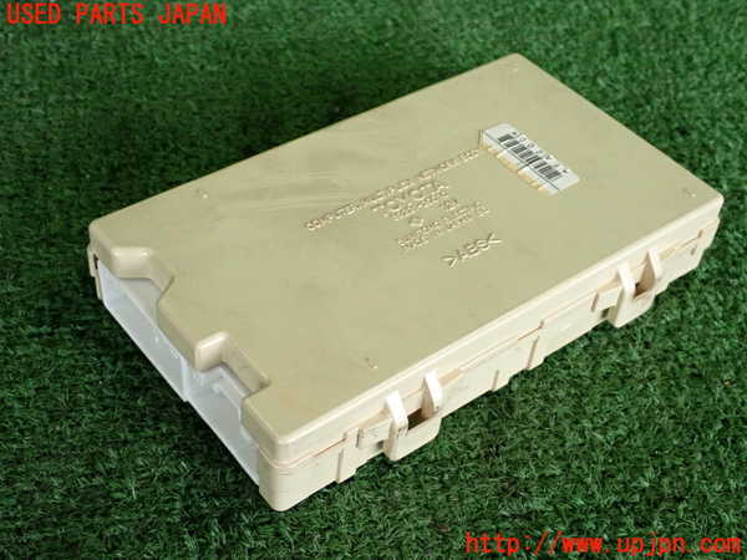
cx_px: 374
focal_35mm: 50
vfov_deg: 29.1
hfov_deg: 38.2
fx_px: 1079
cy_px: 280
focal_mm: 9.01
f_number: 3.2
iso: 640
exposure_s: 1/125
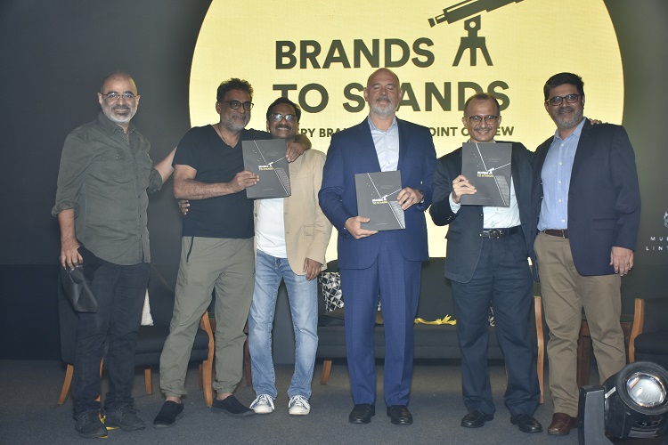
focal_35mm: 40
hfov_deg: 47.9
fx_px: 751
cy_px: 222
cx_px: 334
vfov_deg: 33.0
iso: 640
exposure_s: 1/160
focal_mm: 27
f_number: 4
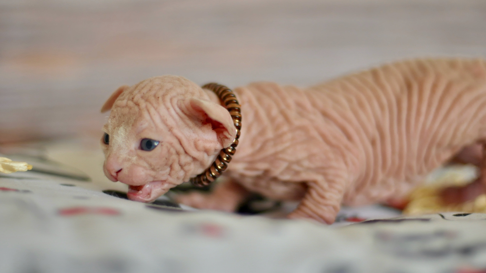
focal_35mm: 79
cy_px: 145
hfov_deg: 26.9
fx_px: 1018
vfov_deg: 15.3
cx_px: 244
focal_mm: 50
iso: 800
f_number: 1.4
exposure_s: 1/1250
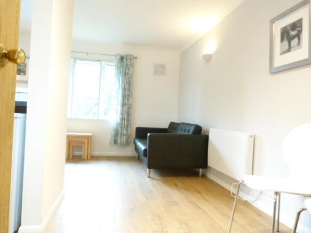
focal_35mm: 25
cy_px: 116
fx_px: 225
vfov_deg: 54.9
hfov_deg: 69.4
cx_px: 156
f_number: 2.8
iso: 400
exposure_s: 1/20
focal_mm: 4.5
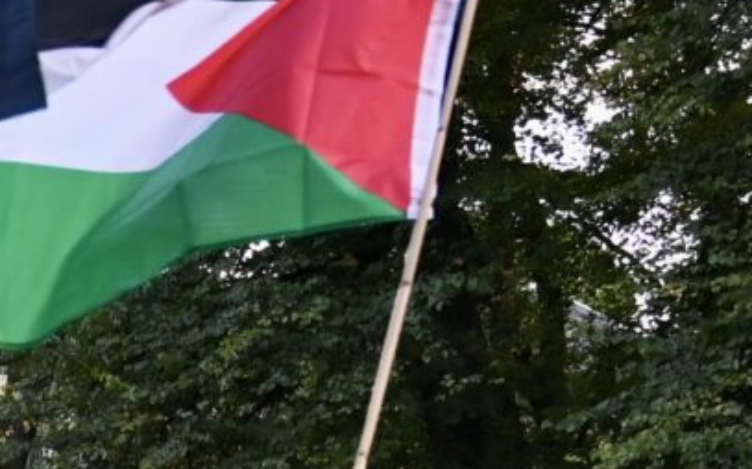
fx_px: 3876
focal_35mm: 189
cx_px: -974
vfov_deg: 6.7
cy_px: 900
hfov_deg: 9.9
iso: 280
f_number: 4
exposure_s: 1/250
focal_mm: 29.5
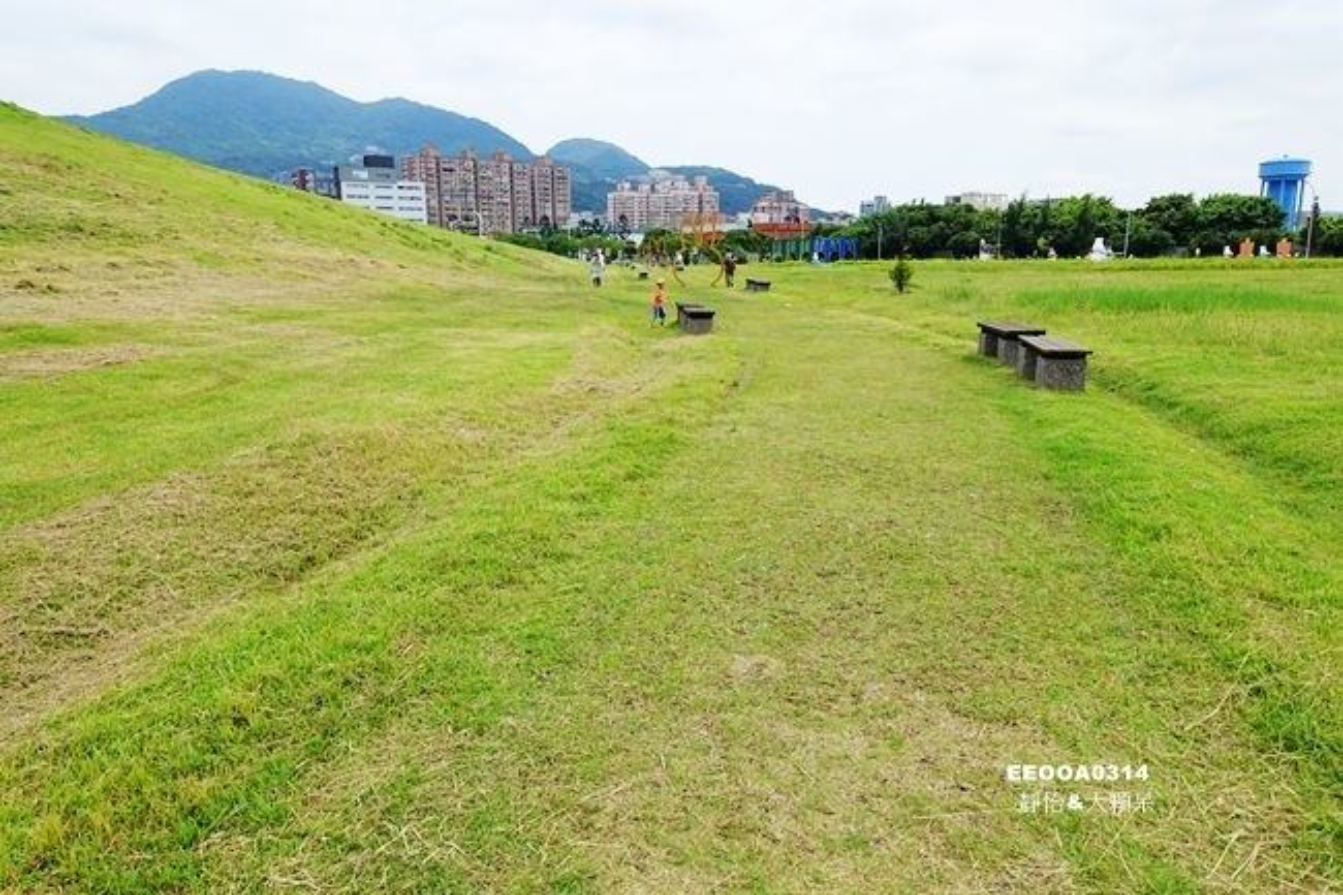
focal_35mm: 24
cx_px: 672
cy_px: 448
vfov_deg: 53.1
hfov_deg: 73.8
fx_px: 895
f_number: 4
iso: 125
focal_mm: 8.8
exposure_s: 1/100
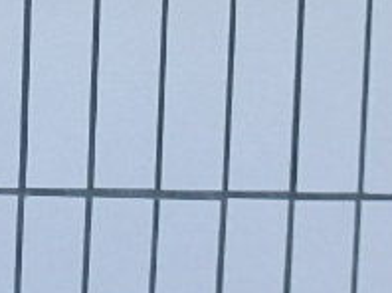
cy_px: -176
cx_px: -87
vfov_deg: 16.2
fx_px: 916
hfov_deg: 22.2
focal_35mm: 81
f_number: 3
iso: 125
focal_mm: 4.5
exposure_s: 1/320
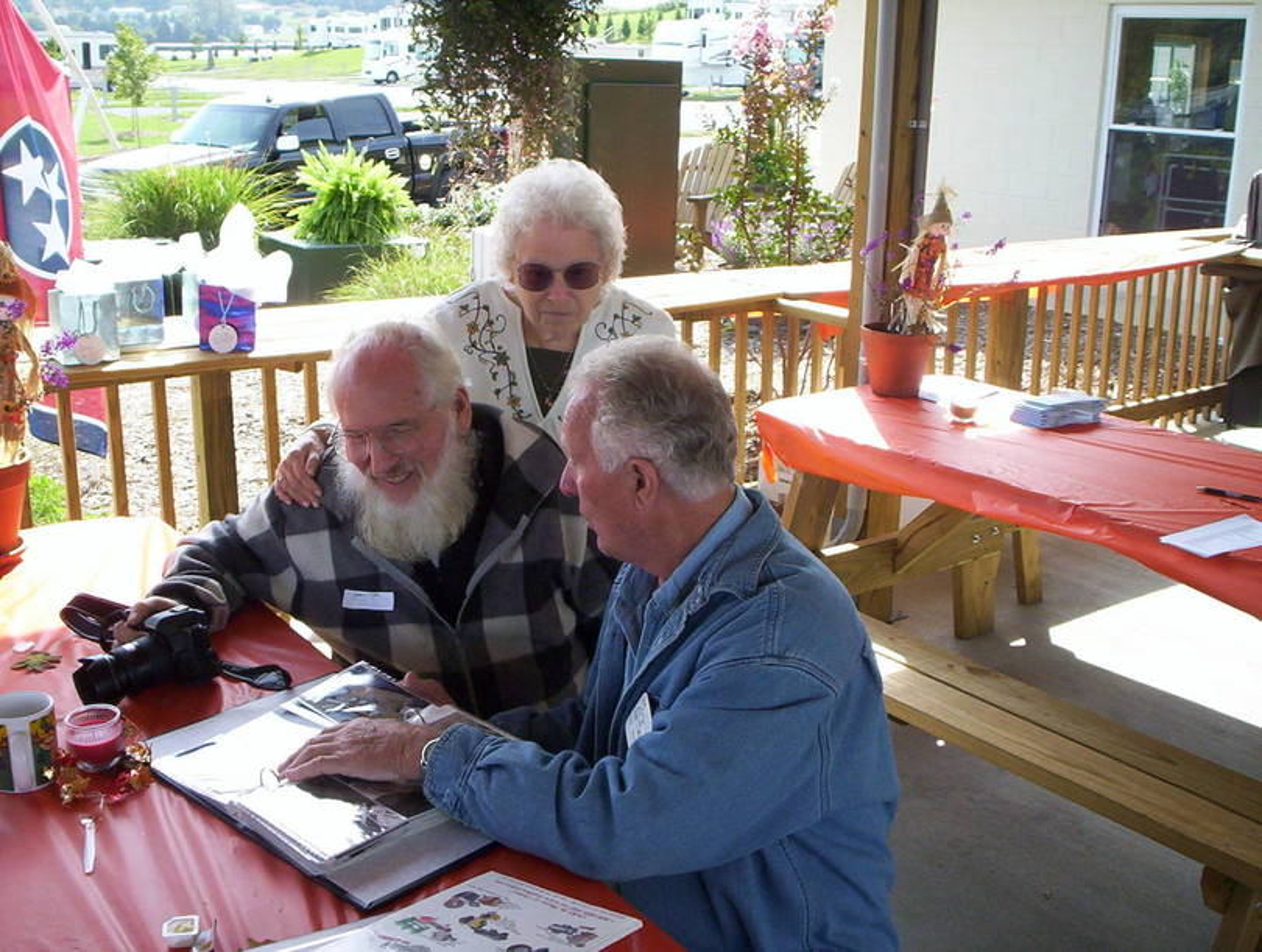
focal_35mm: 38
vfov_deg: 37.8
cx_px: 631
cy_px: 476
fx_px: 1388
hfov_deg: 48.9
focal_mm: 4.99
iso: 100
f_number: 4.5
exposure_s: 1/153
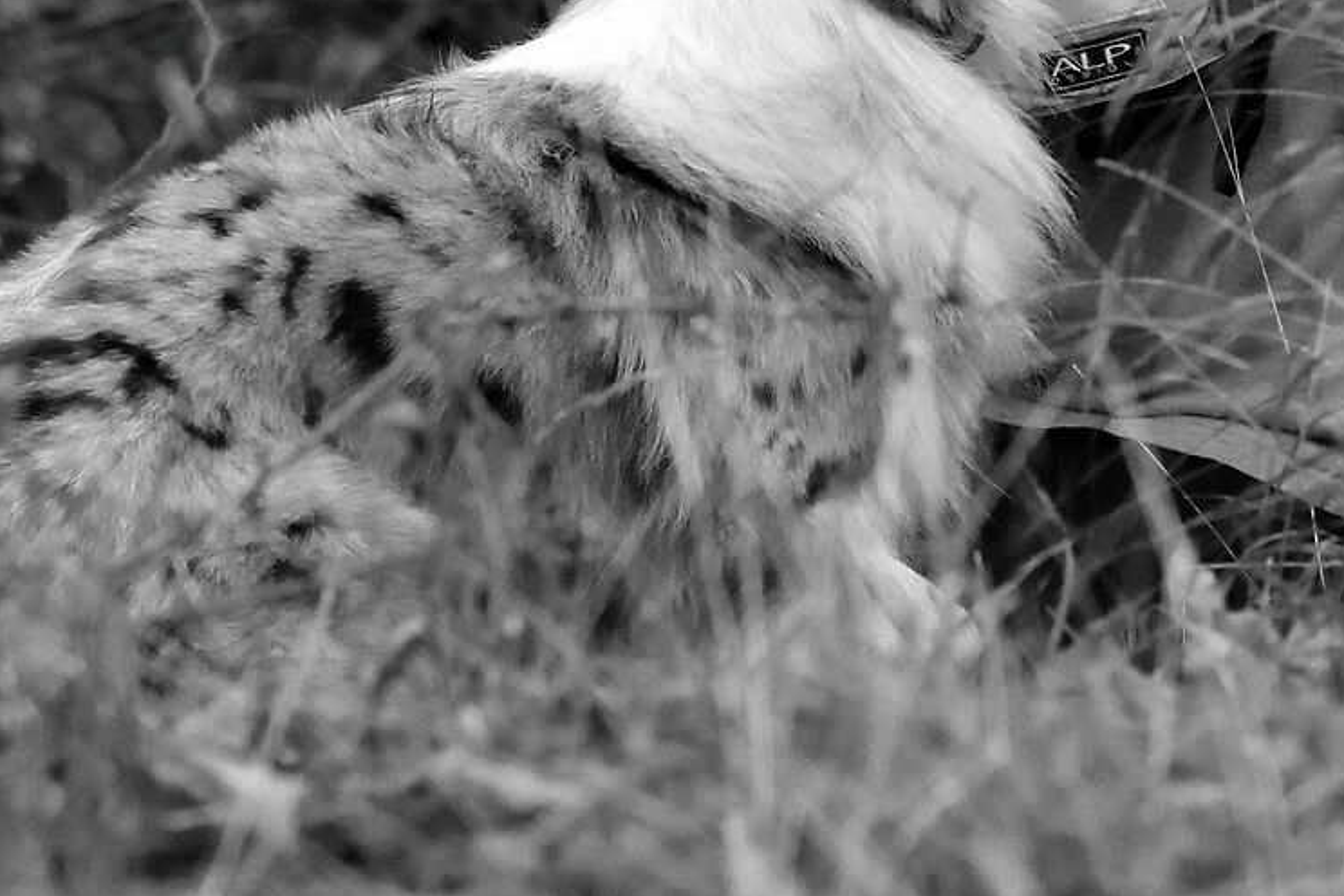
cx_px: 936
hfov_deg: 1.6
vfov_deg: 1.1
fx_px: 48194
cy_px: 96
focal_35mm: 1291
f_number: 9
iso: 10000
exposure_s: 1/1600
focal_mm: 400
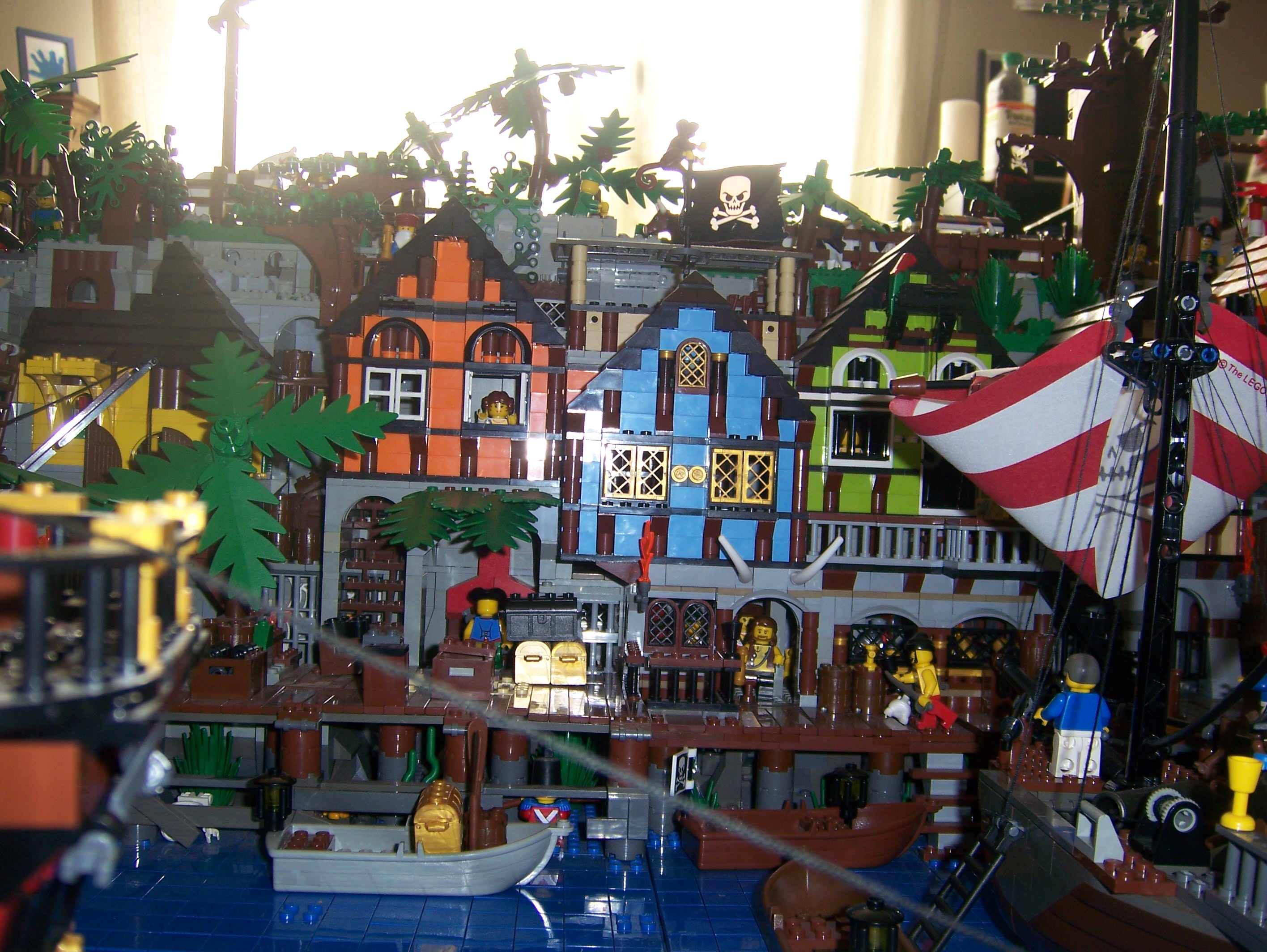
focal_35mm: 36
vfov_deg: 39.7
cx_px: 634
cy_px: 476
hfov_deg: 51.3
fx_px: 1319
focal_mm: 6
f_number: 2.8
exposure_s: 1/60
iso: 100
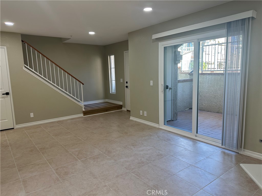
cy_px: 98
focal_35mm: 24
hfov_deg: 71.6
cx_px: 131
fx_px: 182
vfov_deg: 56.8
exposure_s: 1/124
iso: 100
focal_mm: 6.86
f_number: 1.78
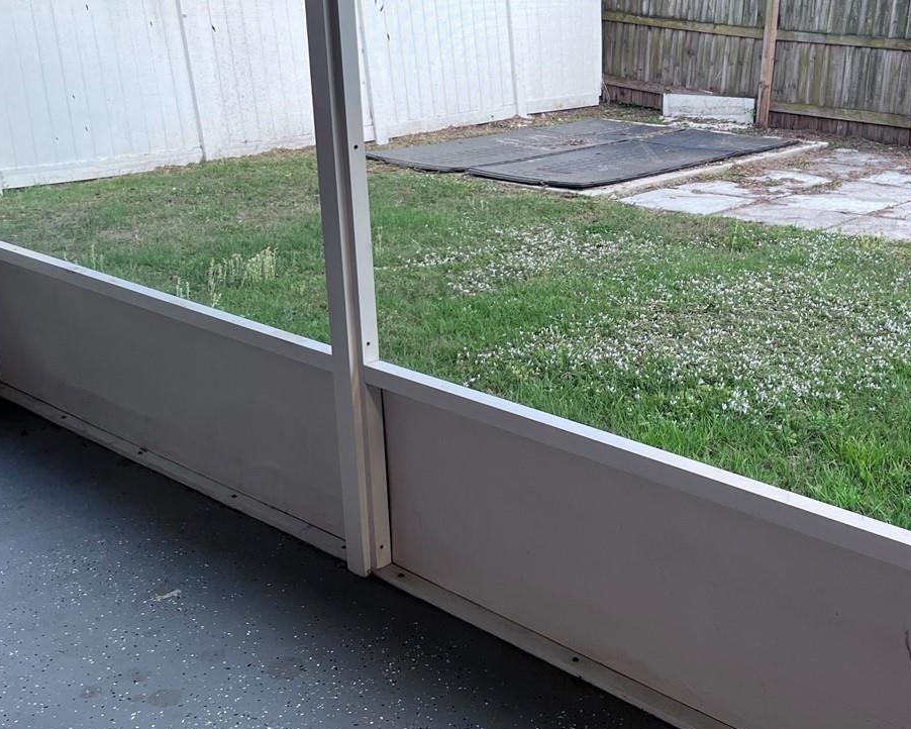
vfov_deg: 33.3
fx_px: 1214
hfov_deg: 40.5
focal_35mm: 45
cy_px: 283
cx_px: 632
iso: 50
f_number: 1.6
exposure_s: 1/122
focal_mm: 5.1
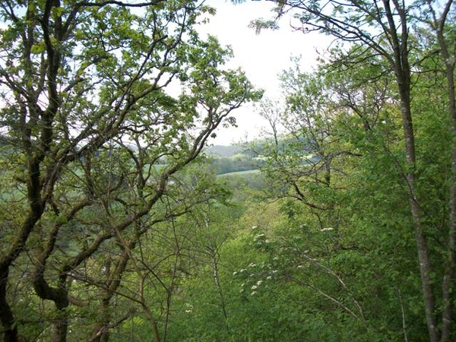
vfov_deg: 44.2
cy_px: 171
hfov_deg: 56.8
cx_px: 228
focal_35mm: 32
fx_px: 422
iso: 80
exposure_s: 1/320
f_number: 2.9
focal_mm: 5.7
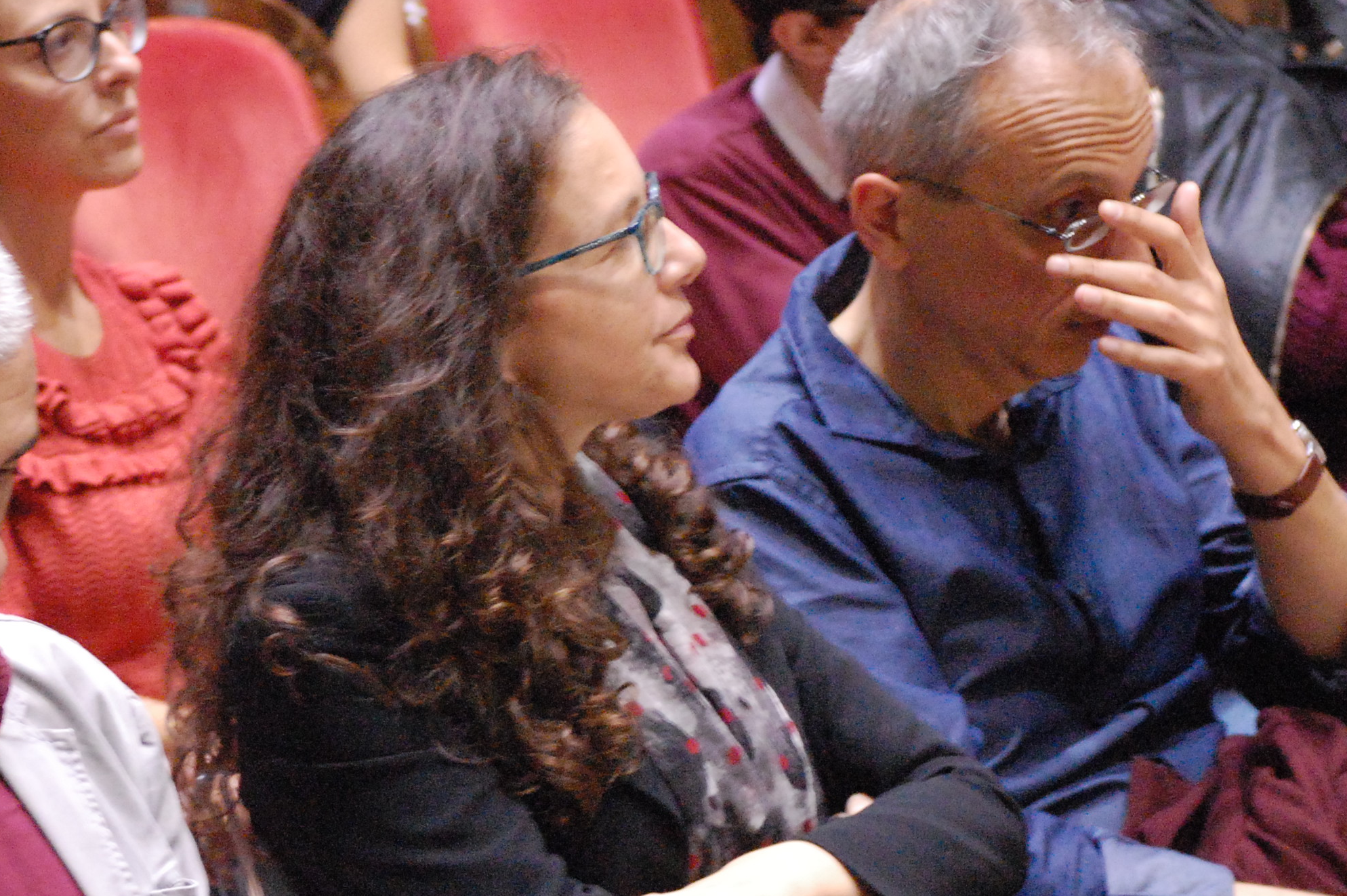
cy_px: 583
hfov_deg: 9.1
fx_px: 8486
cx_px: 381
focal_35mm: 227
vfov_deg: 6.0
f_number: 4.5
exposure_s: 1/40
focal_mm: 100
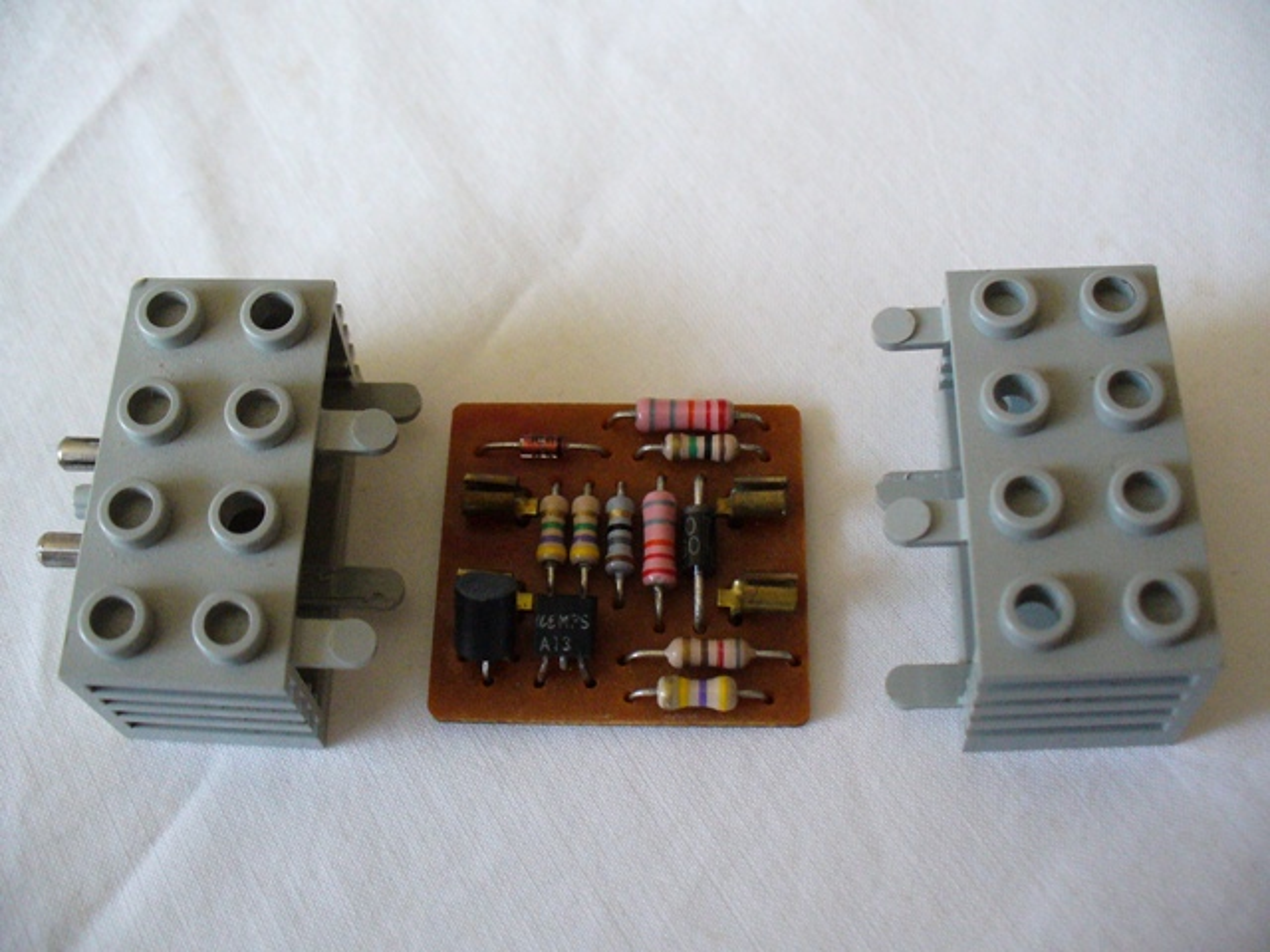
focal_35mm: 37
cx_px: 635
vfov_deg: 38.7
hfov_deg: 50.1
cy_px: 476
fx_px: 1357
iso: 400
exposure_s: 1/400
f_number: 2.8
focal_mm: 6.1
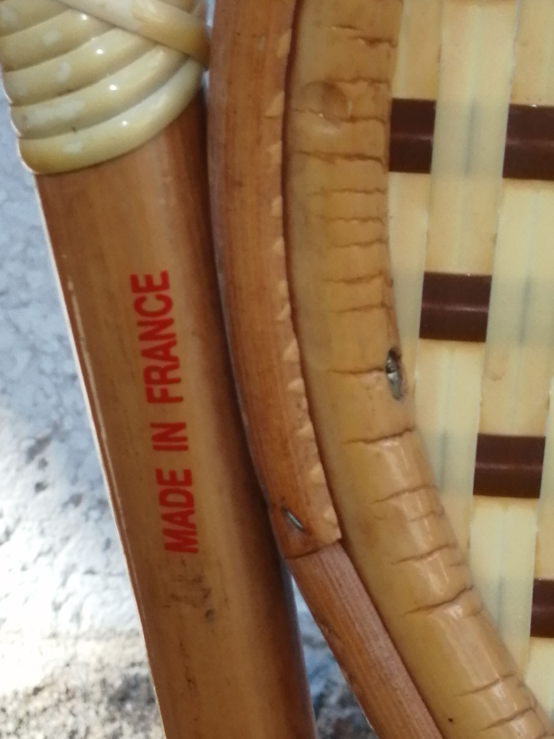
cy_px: 524
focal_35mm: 74
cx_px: 179
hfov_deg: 19.8
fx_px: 1579
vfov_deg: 26.1
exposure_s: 1/212
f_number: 1.8
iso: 50
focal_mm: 3.46
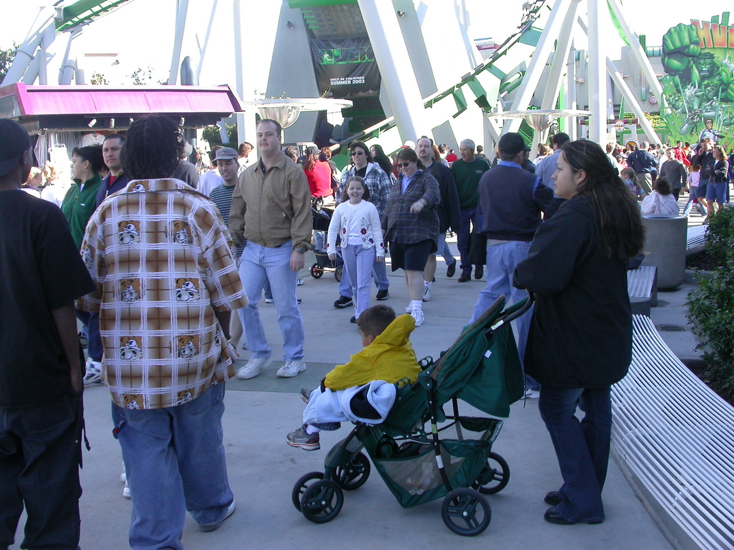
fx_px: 806
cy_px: 275
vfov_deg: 37.7
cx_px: 367
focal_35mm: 38
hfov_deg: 49.0
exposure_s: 1/106
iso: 100
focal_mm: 7.85
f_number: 4.7
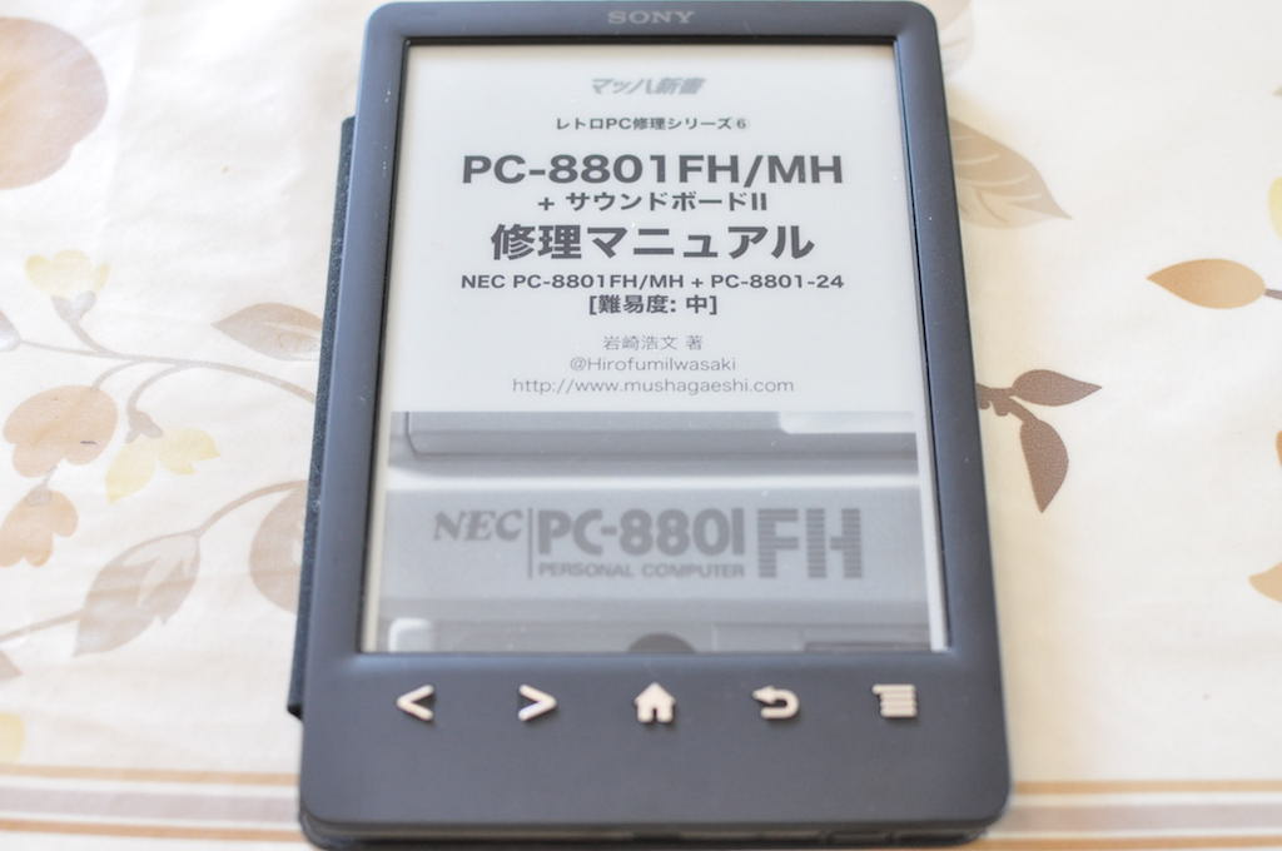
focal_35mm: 52
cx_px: 641
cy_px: 426
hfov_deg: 37.9
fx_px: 1867
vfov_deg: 25.7
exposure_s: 1/40
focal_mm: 35
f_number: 3.2
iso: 1600
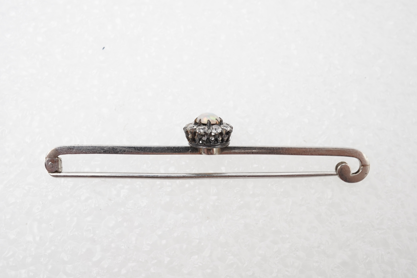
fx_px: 521
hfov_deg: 43.6
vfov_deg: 29.9
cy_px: 139
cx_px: 208
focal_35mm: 45
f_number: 18
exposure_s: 1/125
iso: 640
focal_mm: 30
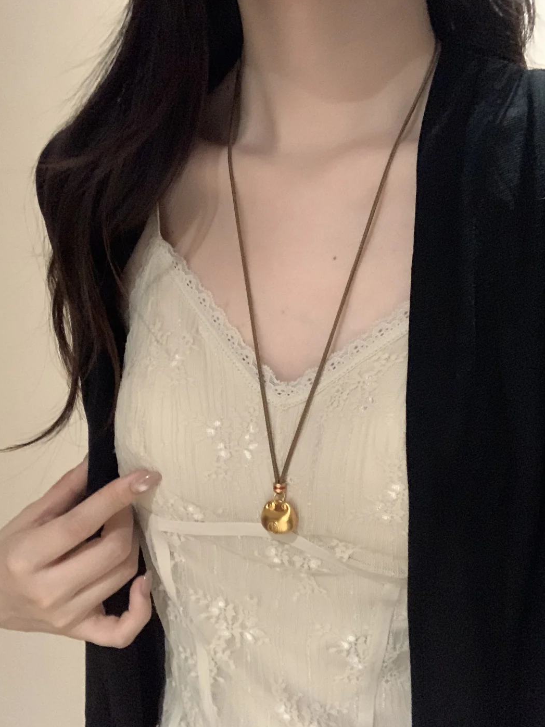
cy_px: 371
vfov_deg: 55.3
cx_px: 272
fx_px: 693
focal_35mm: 33
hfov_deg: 42.9
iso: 500
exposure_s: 1/16
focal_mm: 2.87
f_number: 2.2
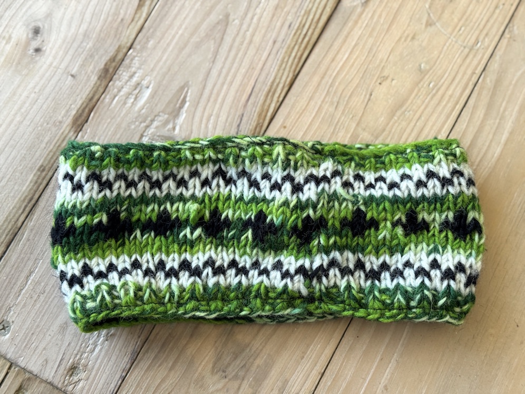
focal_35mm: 48
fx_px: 728
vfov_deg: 30.3
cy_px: 197
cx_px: 262
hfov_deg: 39.7
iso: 64
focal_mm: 6.76
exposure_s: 1/121
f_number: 1.78
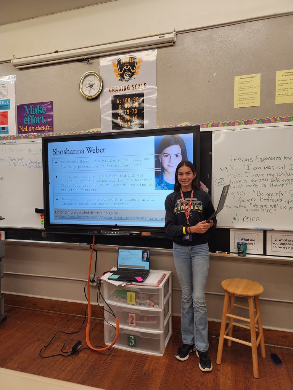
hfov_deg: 58.9
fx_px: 260
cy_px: 195
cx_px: 146
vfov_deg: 73.9
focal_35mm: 23
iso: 40
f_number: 1.8
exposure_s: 1/60
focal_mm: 6.4
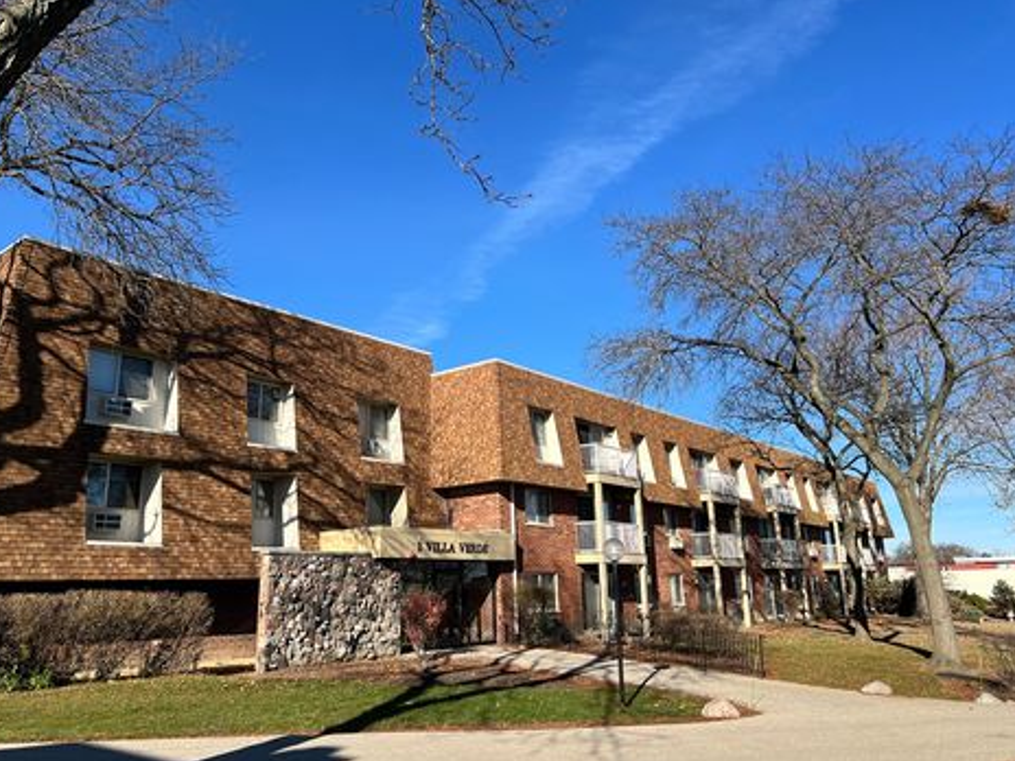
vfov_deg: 49.7
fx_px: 821
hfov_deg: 63.4
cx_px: 483
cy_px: 355
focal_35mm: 28
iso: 50
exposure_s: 1/3257
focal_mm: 5.7
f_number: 1.5
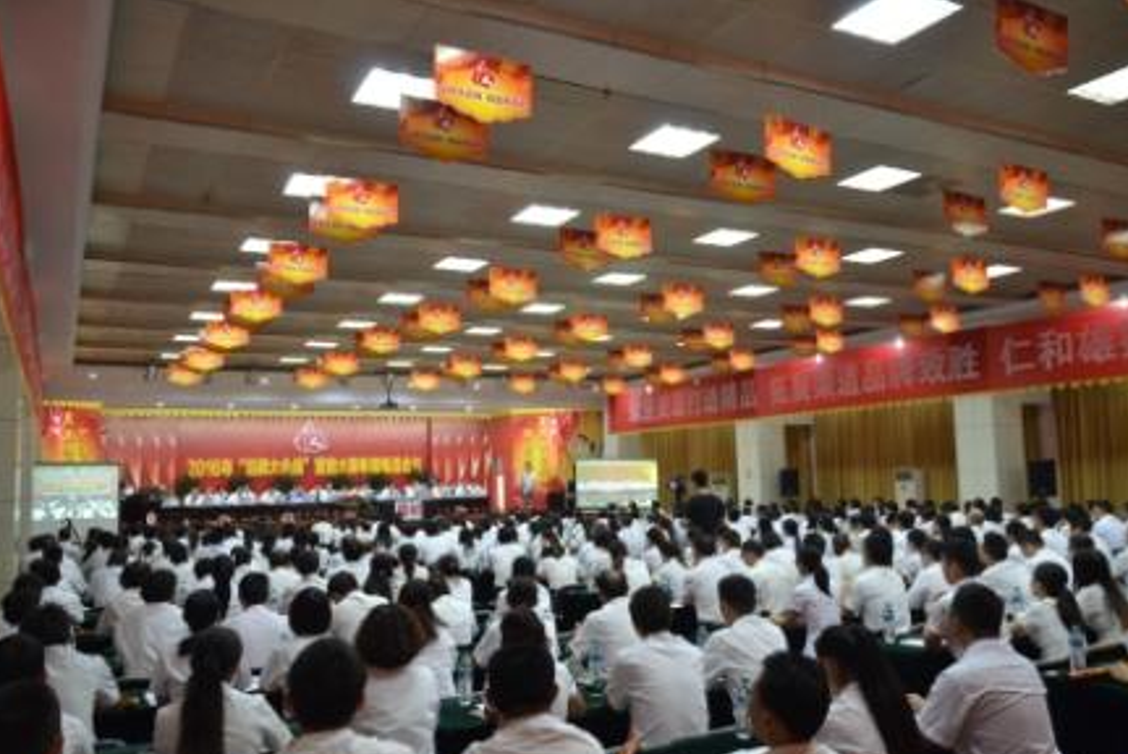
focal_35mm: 28
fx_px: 878
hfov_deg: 65.4
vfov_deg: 46.5
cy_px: 386
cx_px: 565
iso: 1000
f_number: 3.5
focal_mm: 18
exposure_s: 1/30
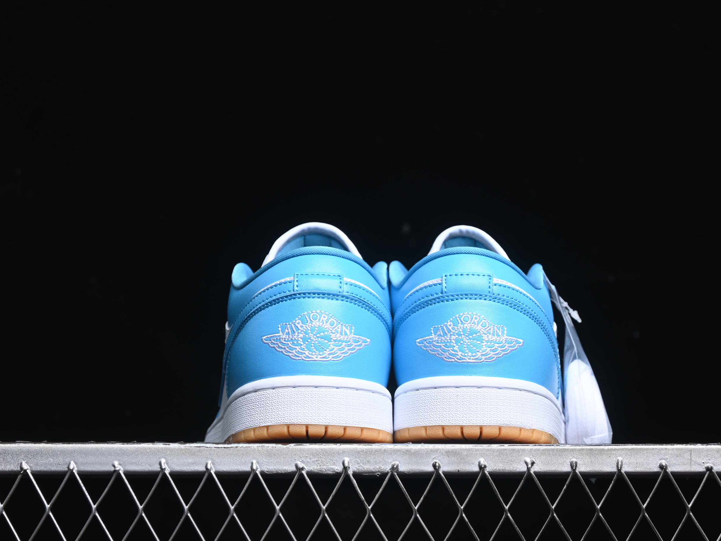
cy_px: 273
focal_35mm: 82
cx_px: 397
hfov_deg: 23.8
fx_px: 1708
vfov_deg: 18.0
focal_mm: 50
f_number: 6.3
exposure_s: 1/60
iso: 160
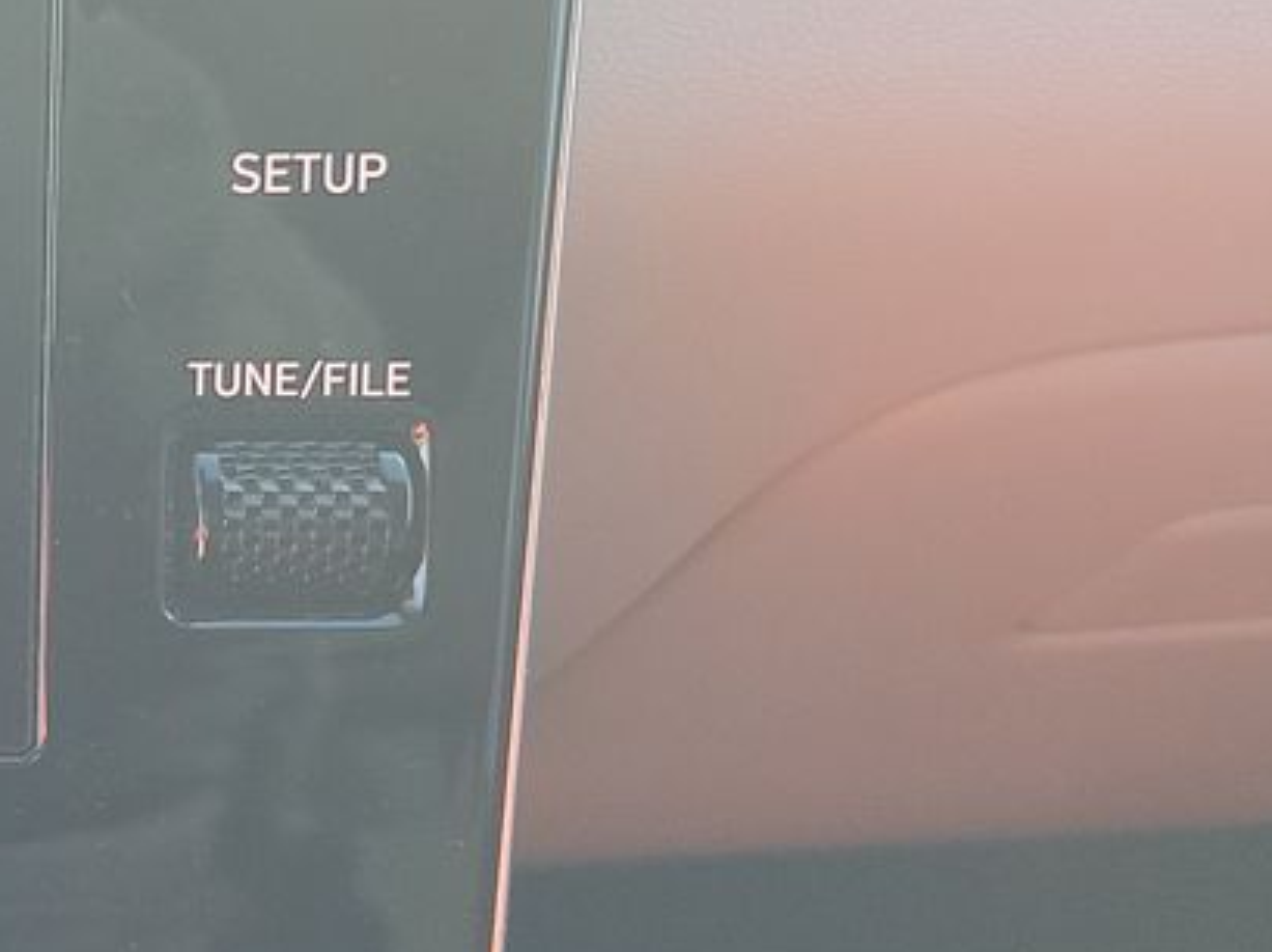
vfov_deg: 15.6
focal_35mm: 94
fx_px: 3451
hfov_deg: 17.3
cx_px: -980
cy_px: 221
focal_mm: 6.7
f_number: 1.8
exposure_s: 1/119
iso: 87
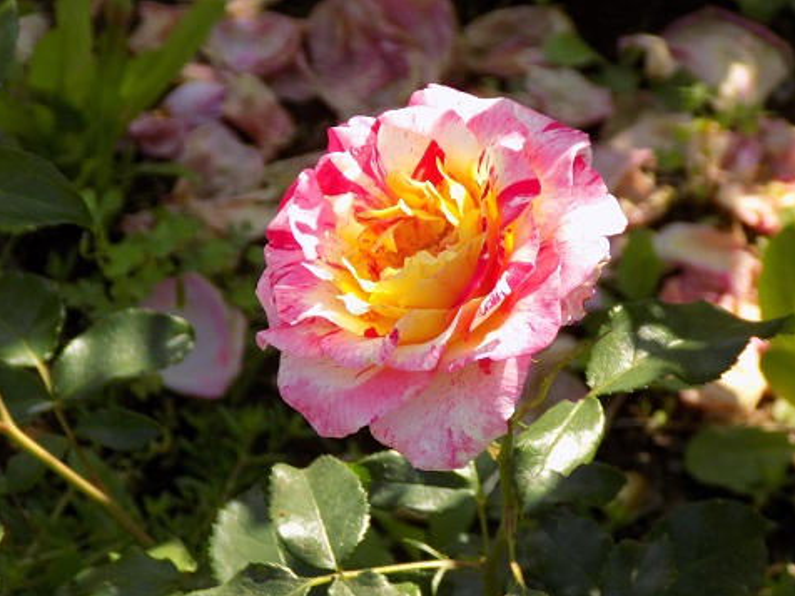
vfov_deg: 6.3
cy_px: 299
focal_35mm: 237
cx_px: 398
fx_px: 5443
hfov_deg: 8.4
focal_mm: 41.8
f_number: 5.6
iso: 80
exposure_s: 1/125
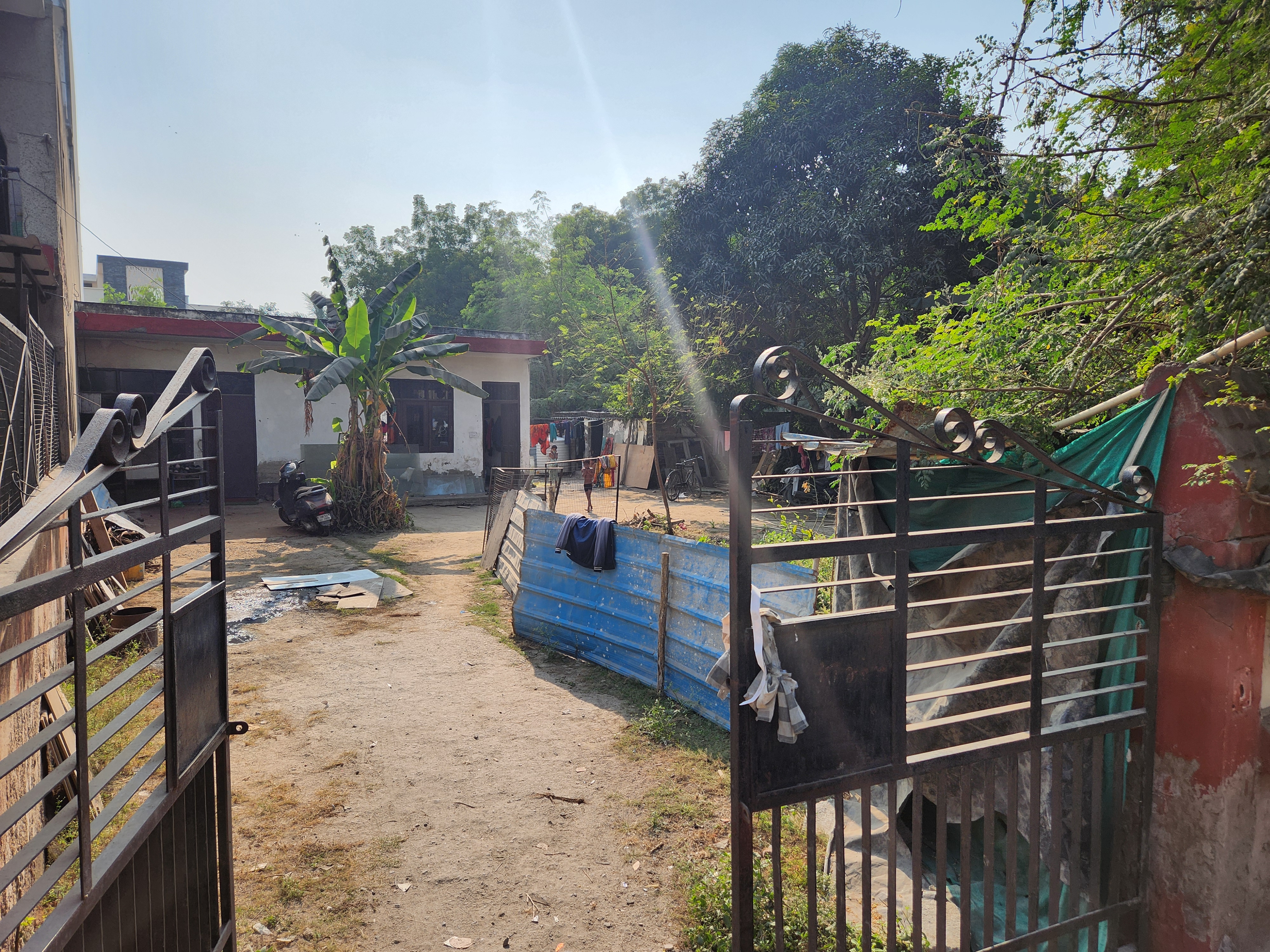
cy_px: 476
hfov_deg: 73.9
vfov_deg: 58.9
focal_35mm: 23
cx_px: 635
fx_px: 844
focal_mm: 5.4
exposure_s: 1/1695
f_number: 1.8
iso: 20
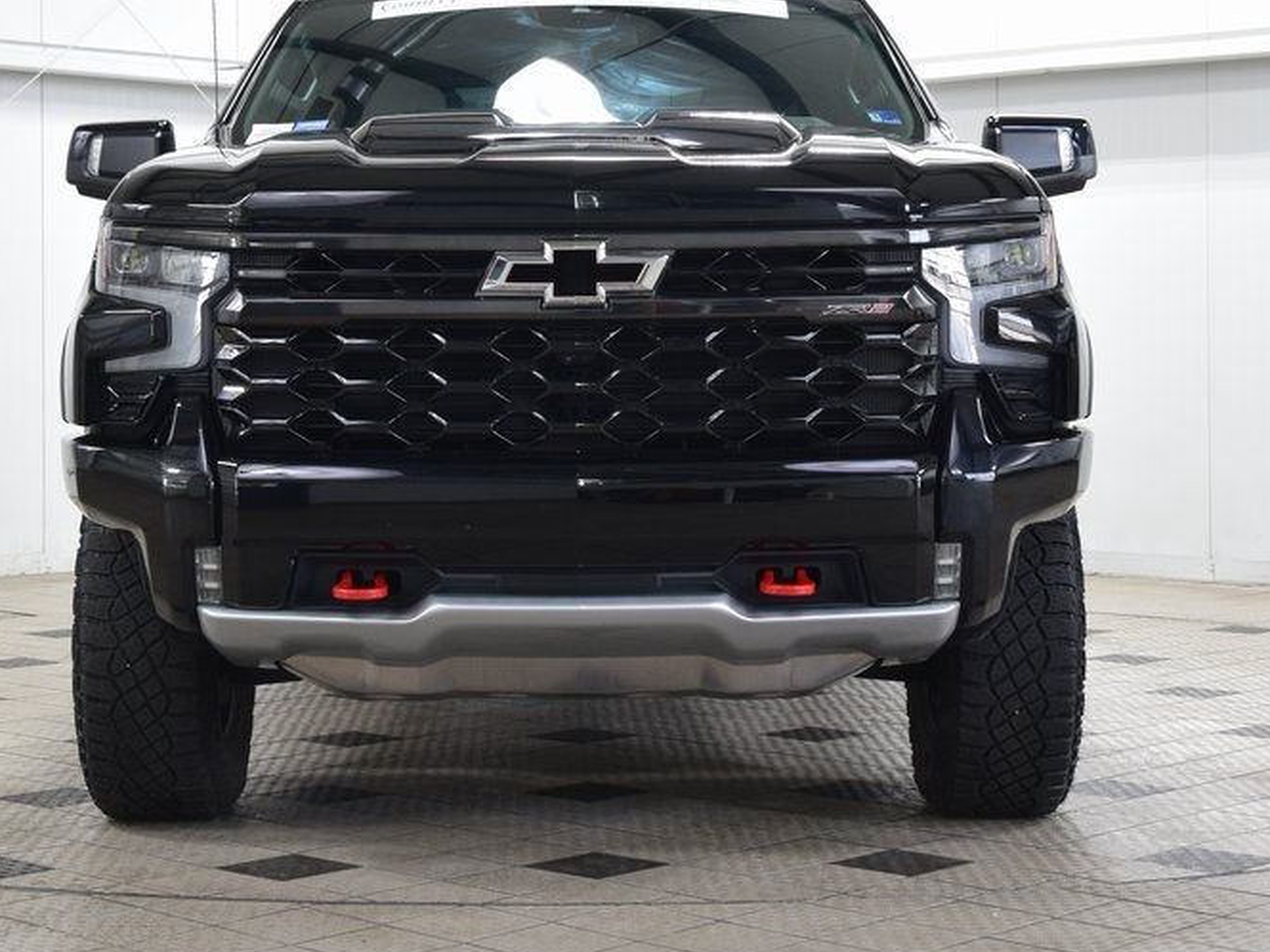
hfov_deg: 25.1
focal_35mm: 78
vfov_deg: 18.9
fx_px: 2853
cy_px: 392
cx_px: 575
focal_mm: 35
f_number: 6.3
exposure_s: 1/15
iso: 720
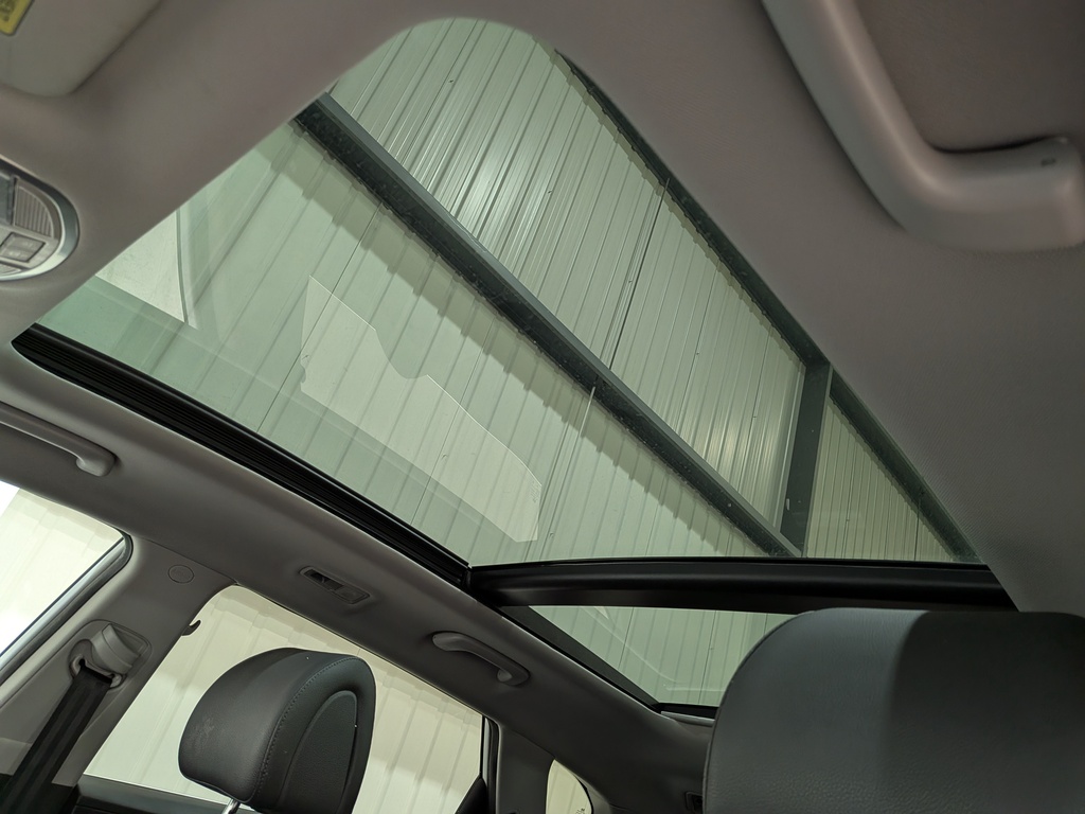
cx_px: 542
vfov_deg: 56.8
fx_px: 752
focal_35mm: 24
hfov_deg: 71.6
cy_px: 407
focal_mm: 4.53
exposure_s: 1/50
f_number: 1.7
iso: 131
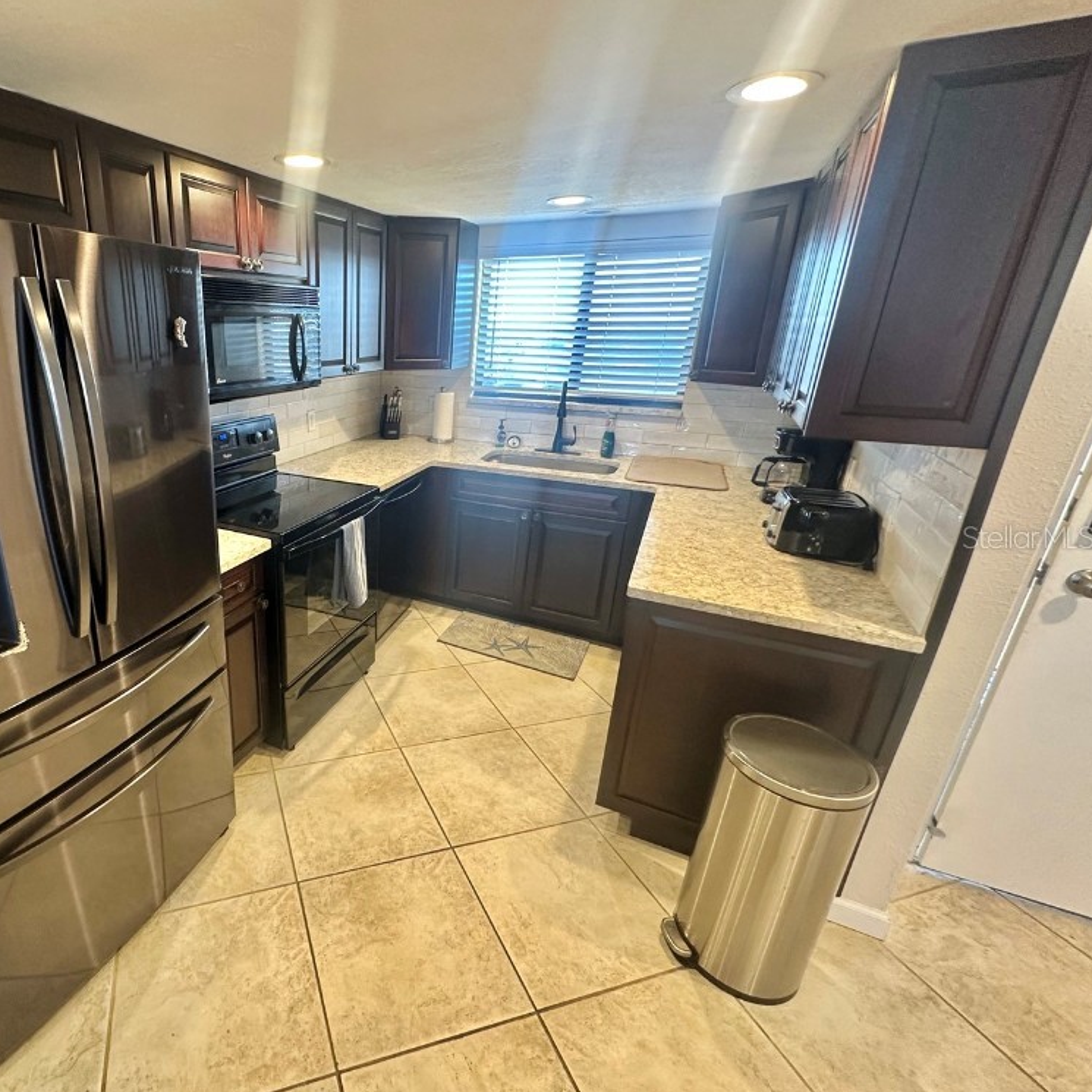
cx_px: 350
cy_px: 536
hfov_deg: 80.7
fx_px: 607
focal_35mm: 17
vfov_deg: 84.0
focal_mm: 2.22
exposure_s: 1/60
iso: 200
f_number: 2.2
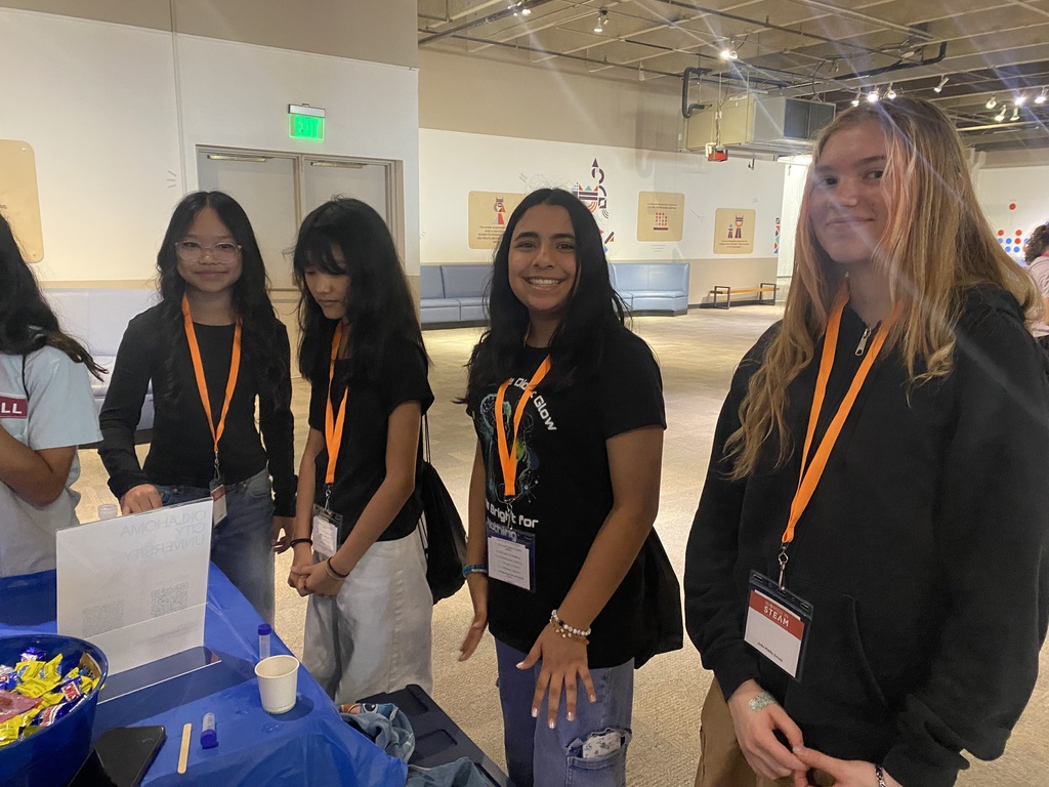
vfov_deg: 53.1
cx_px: 524
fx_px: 788
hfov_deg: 67.3
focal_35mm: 26
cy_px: 394
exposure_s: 1/30
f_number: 1.8
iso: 640
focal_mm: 4.25
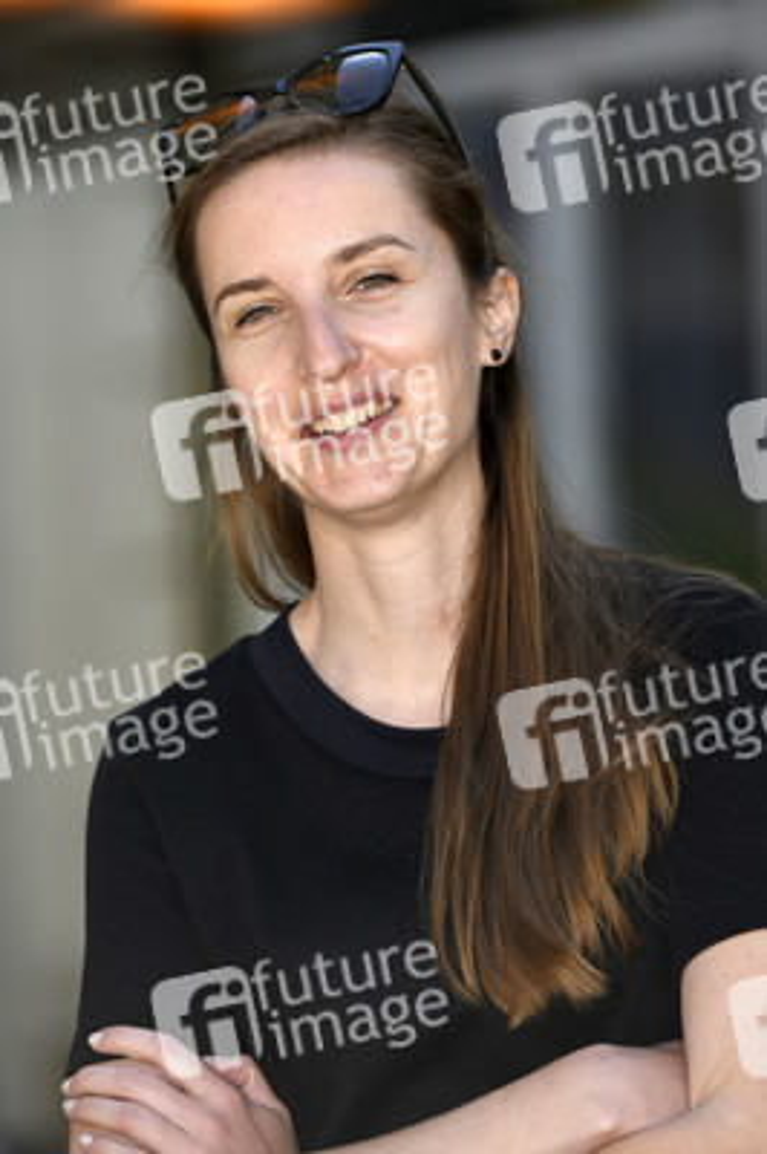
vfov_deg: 10.3
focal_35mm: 200
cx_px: 384
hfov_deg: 6.9
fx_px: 6402
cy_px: 577
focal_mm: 200
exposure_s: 1/640
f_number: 4.5
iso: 250
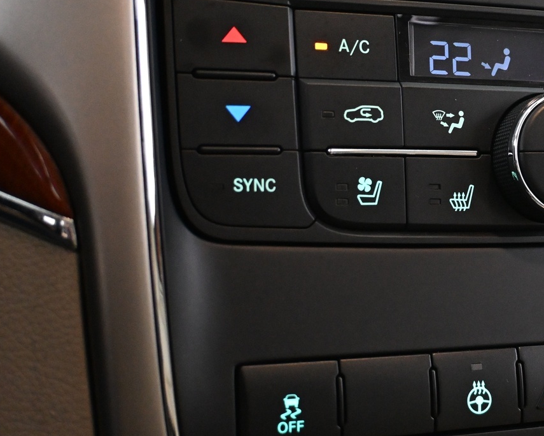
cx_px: 475
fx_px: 1052
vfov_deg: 23.4
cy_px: 202
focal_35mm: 65
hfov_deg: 28.1
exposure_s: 1/40
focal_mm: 24.5
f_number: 4.2
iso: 4500
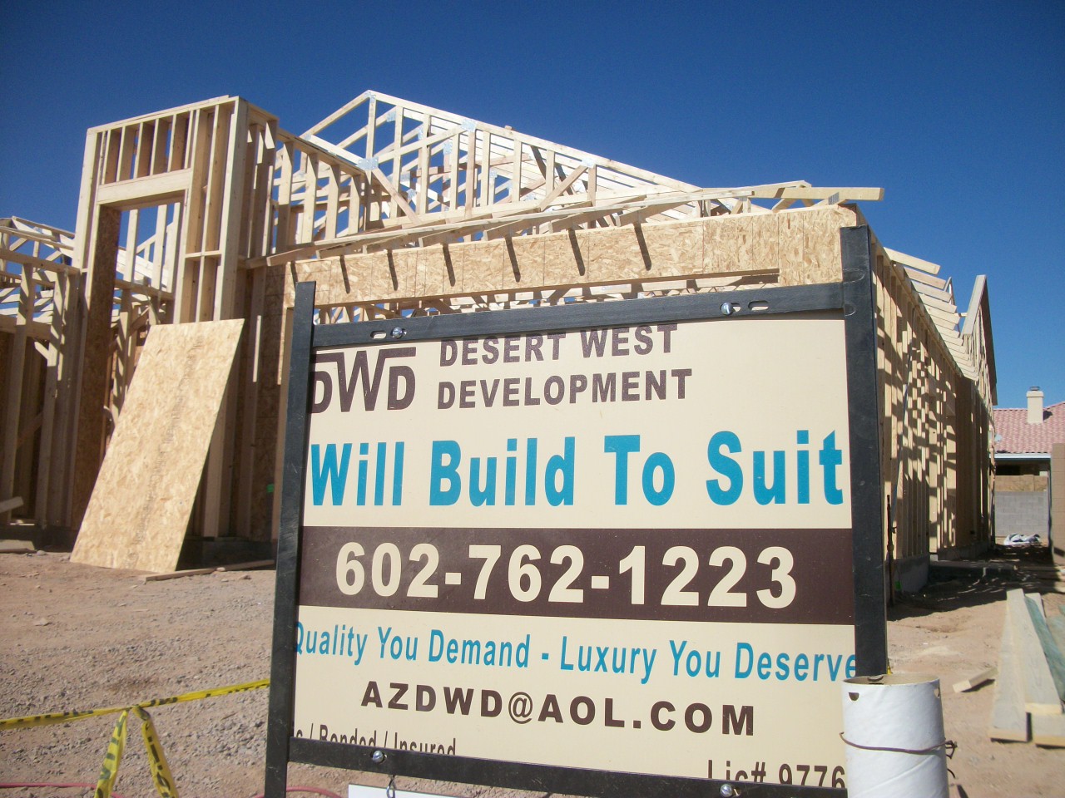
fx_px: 985
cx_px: 532
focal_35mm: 32
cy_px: 399
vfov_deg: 44.2
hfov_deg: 56.8
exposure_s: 1/320
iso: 80
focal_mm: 5.7
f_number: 8.8
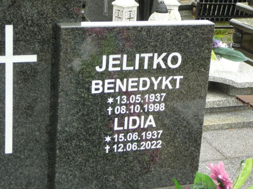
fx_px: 599
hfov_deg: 23.8
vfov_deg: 18.0
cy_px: 94
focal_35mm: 82
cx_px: 126
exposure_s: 1/80
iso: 80
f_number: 3.8
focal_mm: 12.2
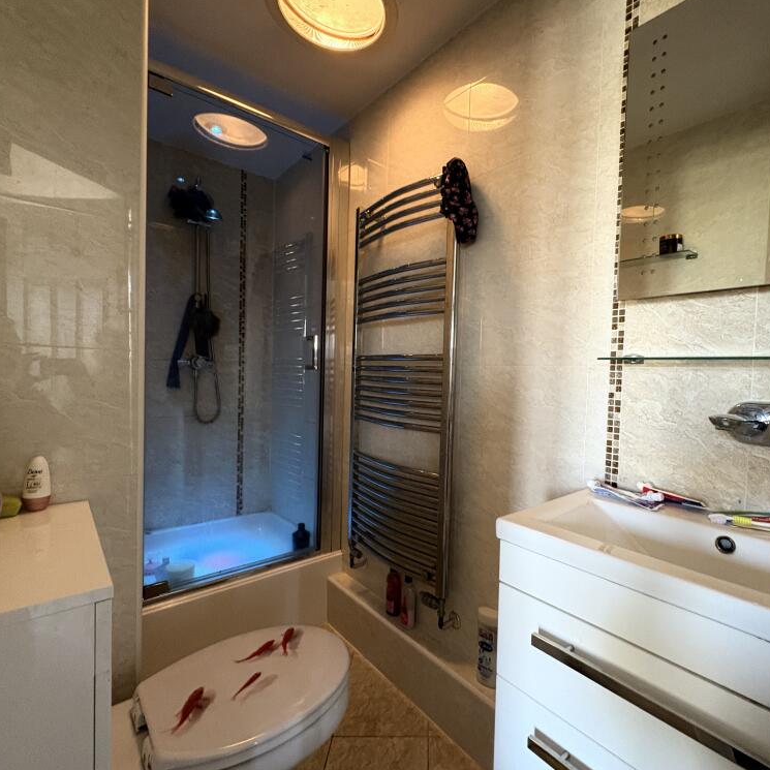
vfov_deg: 84.0
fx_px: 428
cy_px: 391
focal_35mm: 17
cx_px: 437
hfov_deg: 83.5
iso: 320
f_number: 2.2
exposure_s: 1/50
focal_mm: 2.22
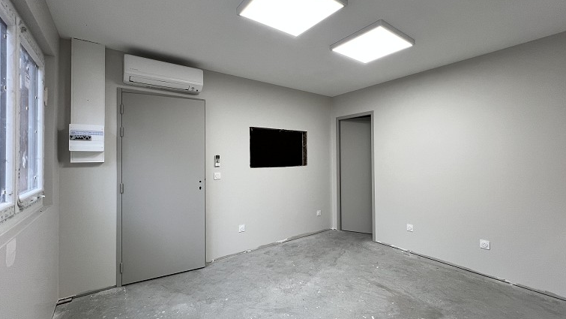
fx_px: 225
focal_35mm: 15
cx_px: 297
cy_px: 155
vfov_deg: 70.5
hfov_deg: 102.9
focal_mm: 1.57
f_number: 1.8
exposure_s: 1/100
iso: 125
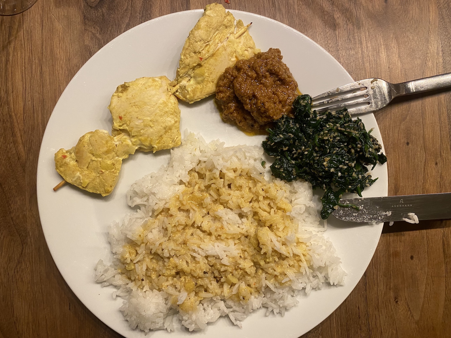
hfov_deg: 67.3
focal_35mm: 26
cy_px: 169
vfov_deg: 53.1
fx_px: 339
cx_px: 226
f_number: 1.8
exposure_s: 1/59
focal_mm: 4.25
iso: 200
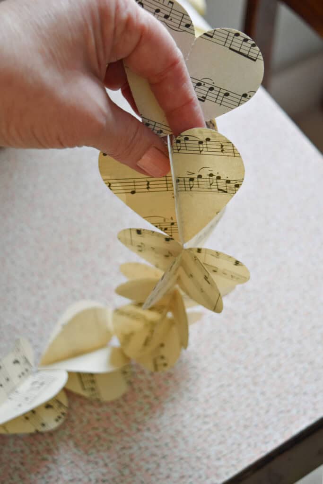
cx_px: 162
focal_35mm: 48
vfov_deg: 41.1
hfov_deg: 28.1
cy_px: 242
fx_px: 646
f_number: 4.5
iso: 400
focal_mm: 32
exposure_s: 1/80
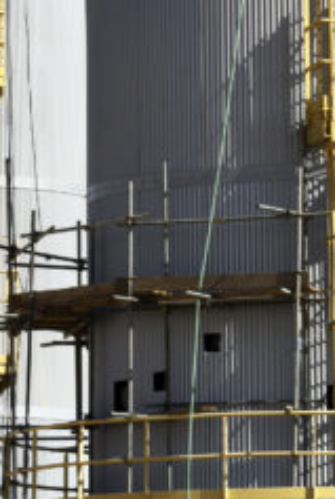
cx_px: 293
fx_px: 8213
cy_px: 280
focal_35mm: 591
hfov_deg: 2.3
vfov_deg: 3.5
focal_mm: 122
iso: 80
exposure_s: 1/125
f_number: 14
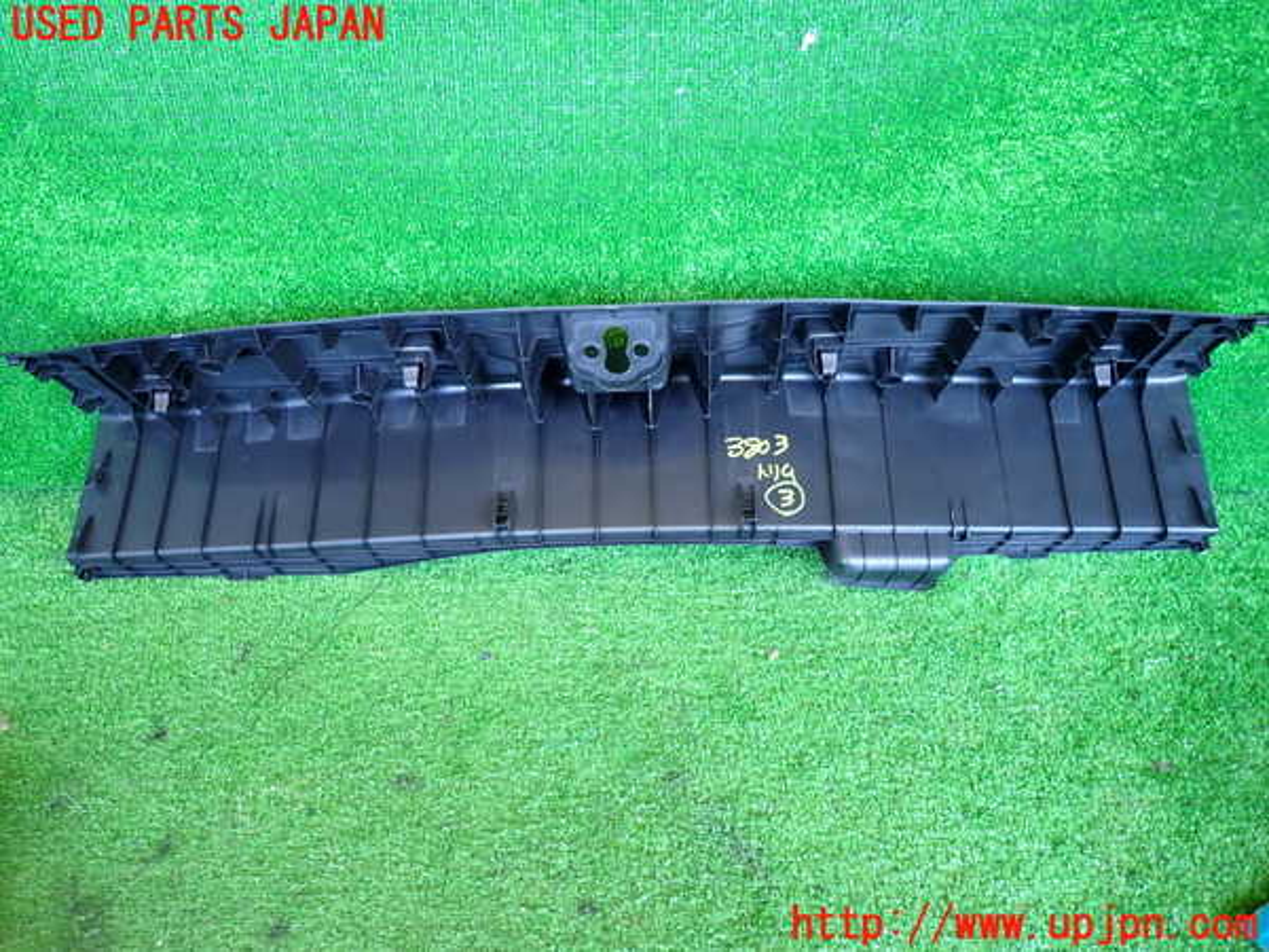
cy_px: 476
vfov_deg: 54.9
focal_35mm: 25
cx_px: 634
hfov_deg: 69.4
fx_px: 916
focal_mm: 4.5
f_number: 2
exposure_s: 1/40
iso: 200
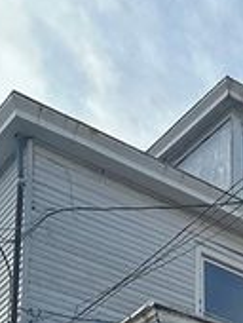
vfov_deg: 17.4
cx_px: 355
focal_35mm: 94
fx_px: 878
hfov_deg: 14.8
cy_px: 560
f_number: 1.78
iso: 80
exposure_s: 1/6623
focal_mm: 6.86
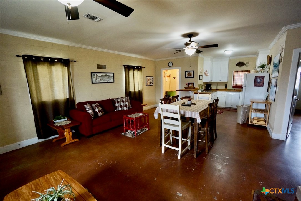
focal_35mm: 15
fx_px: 125
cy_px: 100
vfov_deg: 77.4
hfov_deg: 100.4
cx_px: 150
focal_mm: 10
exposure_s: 1/60
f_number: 4
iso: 1250
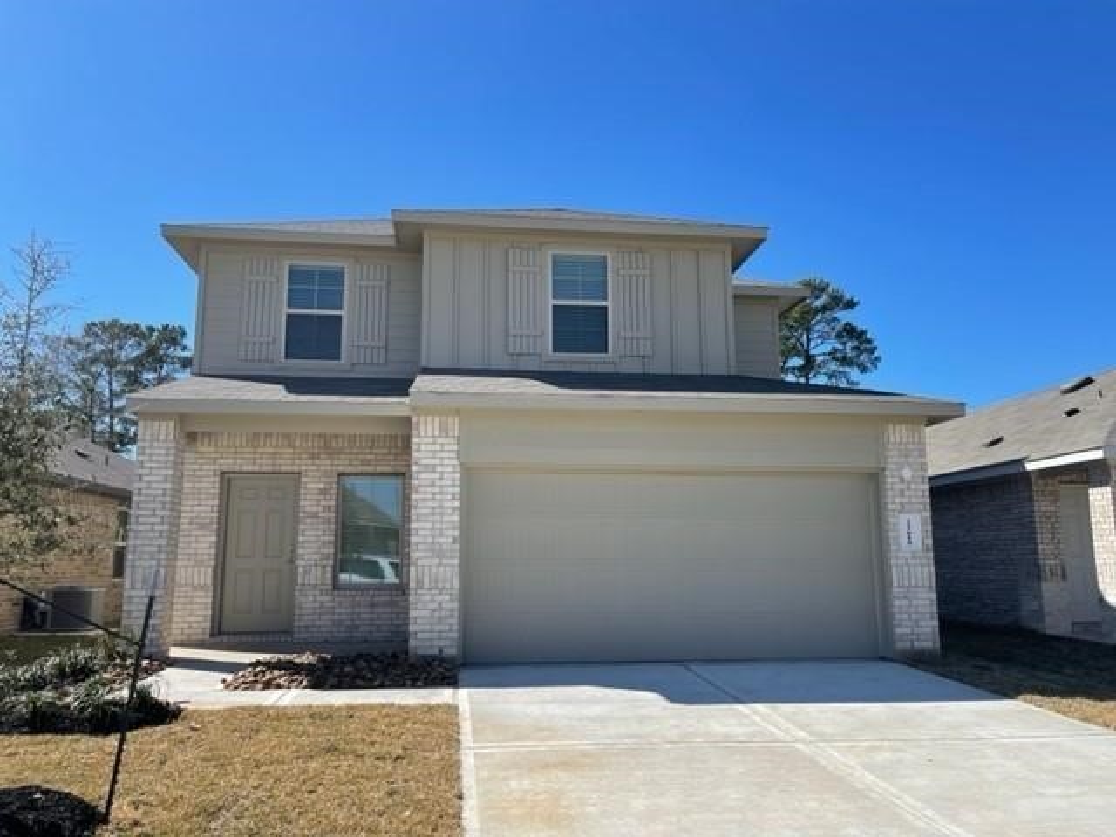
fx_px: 838
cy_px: 418
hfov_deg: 67.3
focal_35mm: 26
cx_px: 558
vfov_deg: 53.1
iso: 32
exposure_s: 1/3344
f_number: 1.6
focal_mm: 5.1
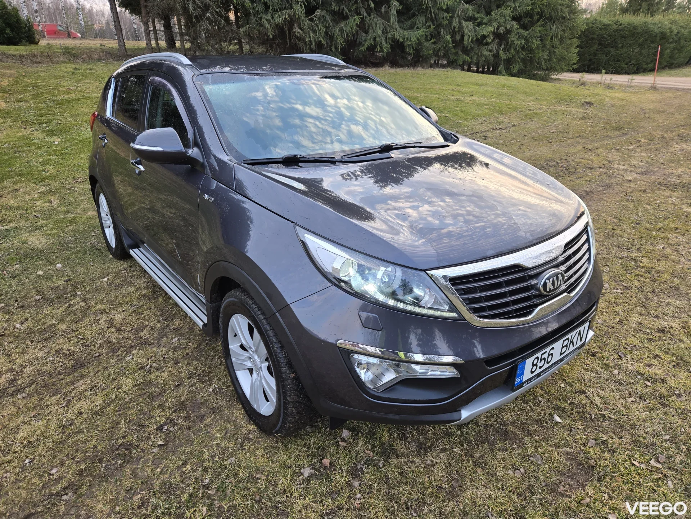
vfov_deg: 58.9
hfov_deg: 73.9
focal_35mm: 23
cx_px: 346
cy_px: 260
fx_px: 459
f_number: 1.8
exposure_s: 1/180
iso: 64
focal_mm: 5.4
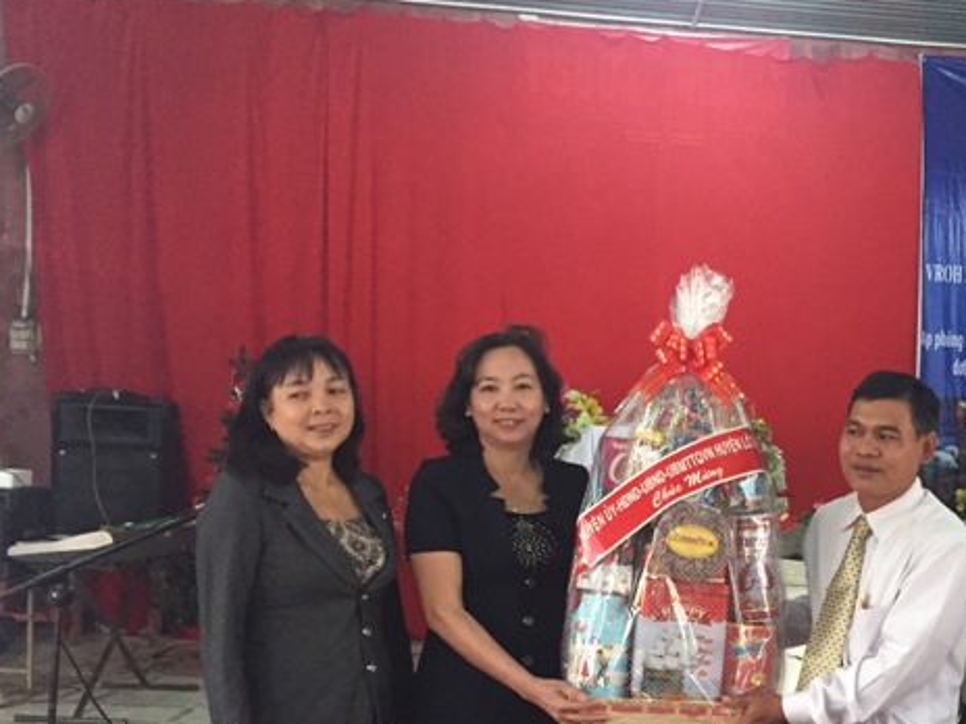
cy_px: 564
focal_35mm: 50
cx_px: 745
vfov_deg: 28.6
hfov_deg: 37.1
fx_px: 1395
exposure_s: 1/25
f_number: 2.2
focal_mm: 4.15
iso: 250
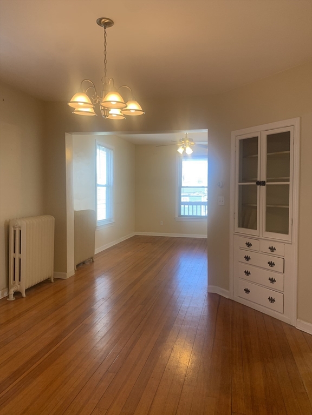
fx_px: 312
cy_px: 208
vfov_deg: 67.3
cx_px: 156
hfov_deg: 53.1
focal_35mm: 26
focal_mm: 4.25
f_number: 1.8
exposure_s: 1/60
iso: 64
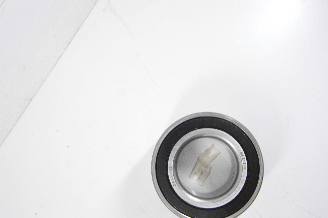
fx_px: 464
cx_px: 164
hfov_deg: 38.9
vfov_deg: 26.4
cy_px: 109
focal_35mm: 51
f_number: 7.1
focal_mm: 34
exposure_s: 1/100
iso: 3200
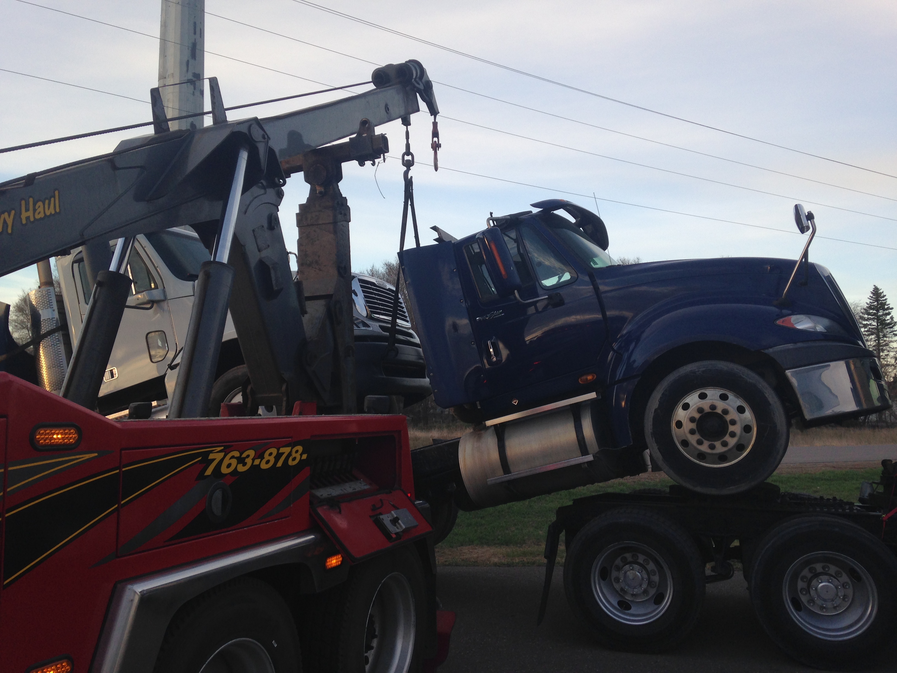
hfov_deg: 55.4
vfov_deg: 42.9
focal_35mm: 33
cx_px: 448
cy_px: 336
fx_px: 855
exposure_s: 1/315
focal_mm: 4.12
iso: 50
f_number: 2.4
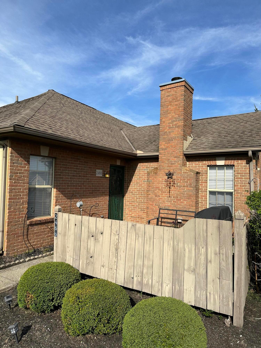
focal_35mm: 24
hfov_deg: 56.8
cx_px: 130
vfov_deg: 71.6
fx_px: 241
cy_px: 174
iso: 80
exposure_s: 1/5000
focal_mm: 6.86
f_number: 1.78
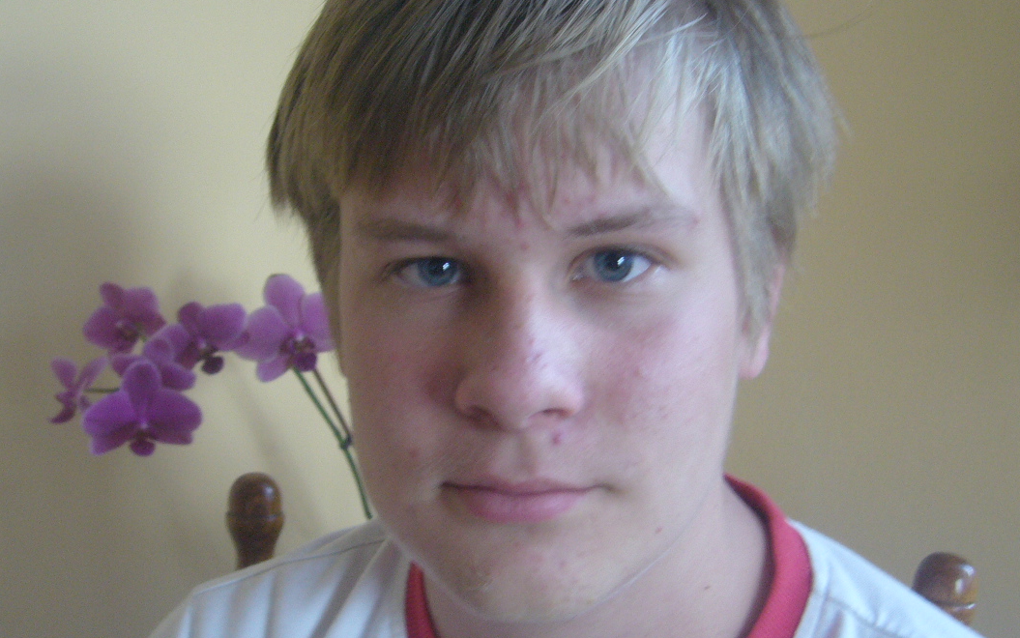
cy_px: 349
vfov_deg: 28.6
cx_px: 501
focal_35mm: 45
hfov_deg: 44.3
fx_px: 1251
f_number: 2.8
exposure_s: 1/13
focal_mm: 5.8
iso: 125
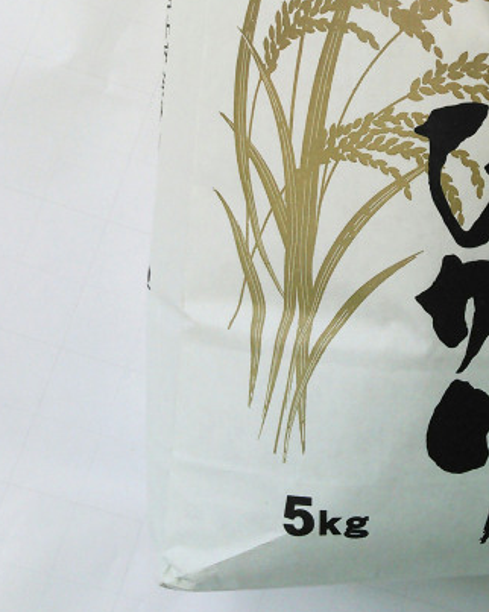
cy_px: 66
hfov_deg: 23.7
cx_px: 466
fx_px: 1122
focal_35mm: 62
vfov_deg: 29.3
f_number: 2.4
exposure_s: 1/784
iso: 100
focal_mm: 4
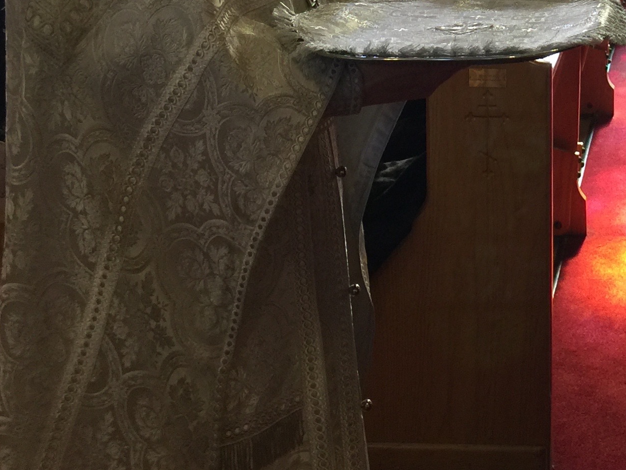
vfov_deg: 18.3
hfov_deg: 24.5
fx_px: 1375
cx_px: 617
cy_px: -107
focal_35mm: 76
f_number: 2.2
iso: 50
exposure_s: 1/15
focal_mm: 4.15
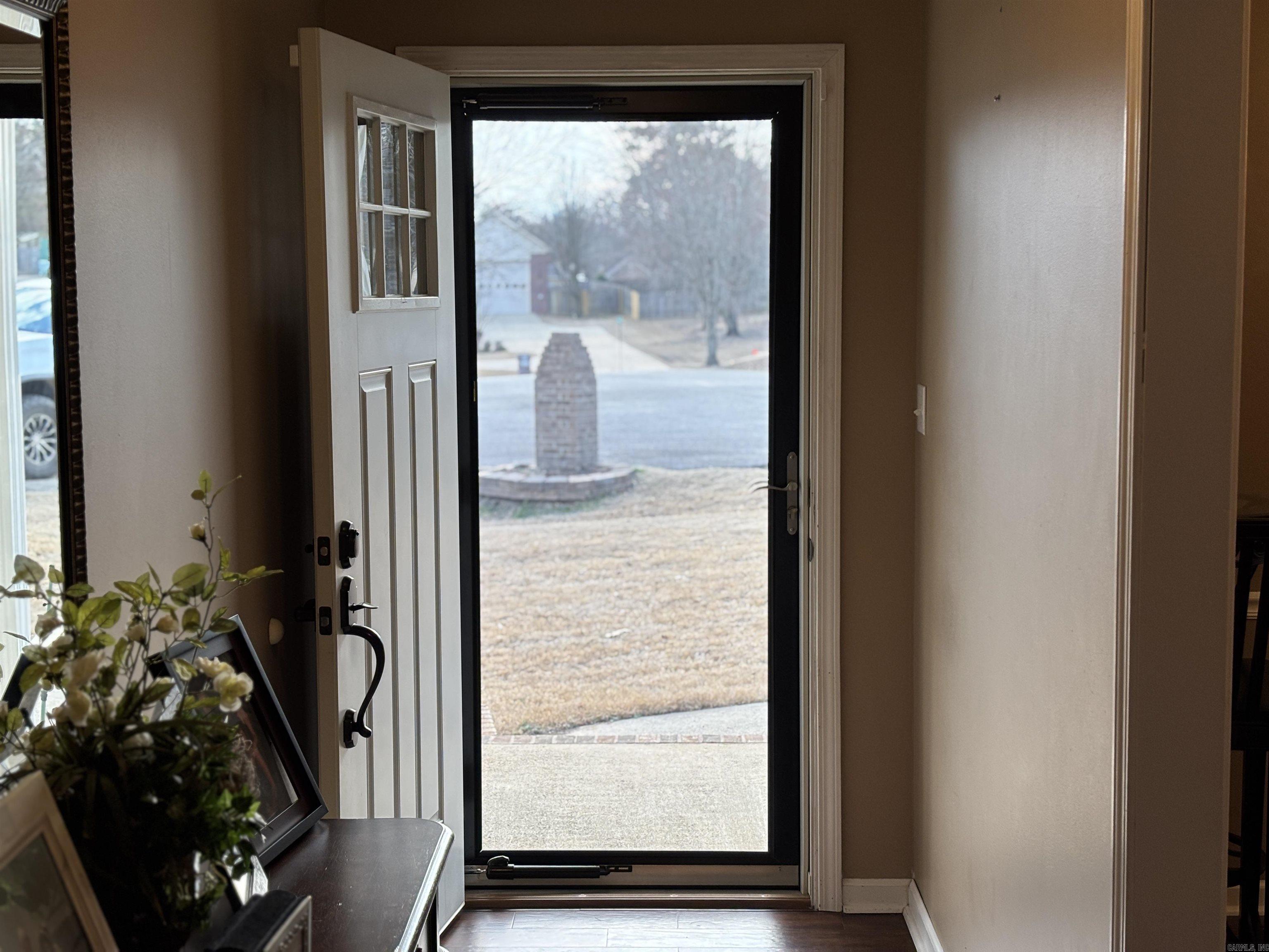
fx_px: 1906
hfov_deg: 36.8
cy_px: 476
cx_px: 634
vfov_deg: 28.0
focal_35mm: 52
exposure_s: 1/120
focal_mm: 5.96
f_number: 1.6
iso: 40
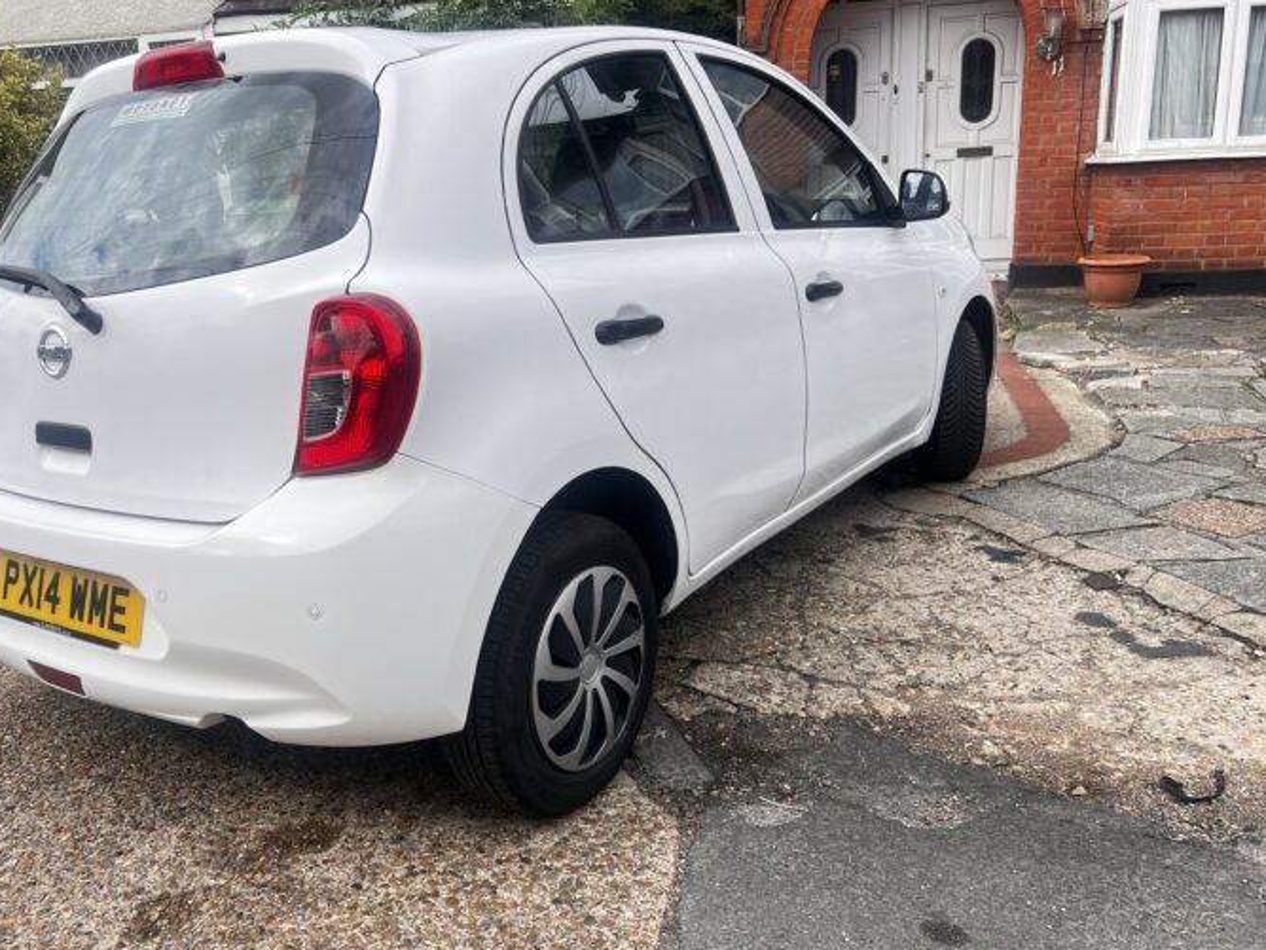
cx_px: 519
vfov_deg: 45.4
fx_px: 1134
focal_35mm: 31
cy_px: 471
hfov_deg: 58.0
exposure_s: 1/1621
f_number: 1.5
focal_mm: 5.7
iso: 50
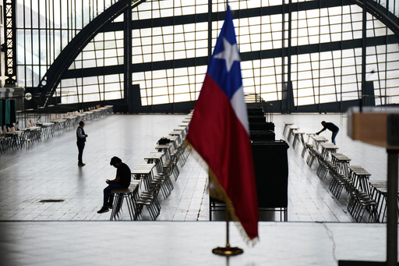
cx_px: 200
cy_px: 133
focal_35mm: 114
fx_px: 1263
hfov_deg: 18.0
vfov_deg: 12.0
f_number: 2.8
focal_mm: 114
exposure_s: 1/160
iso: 100
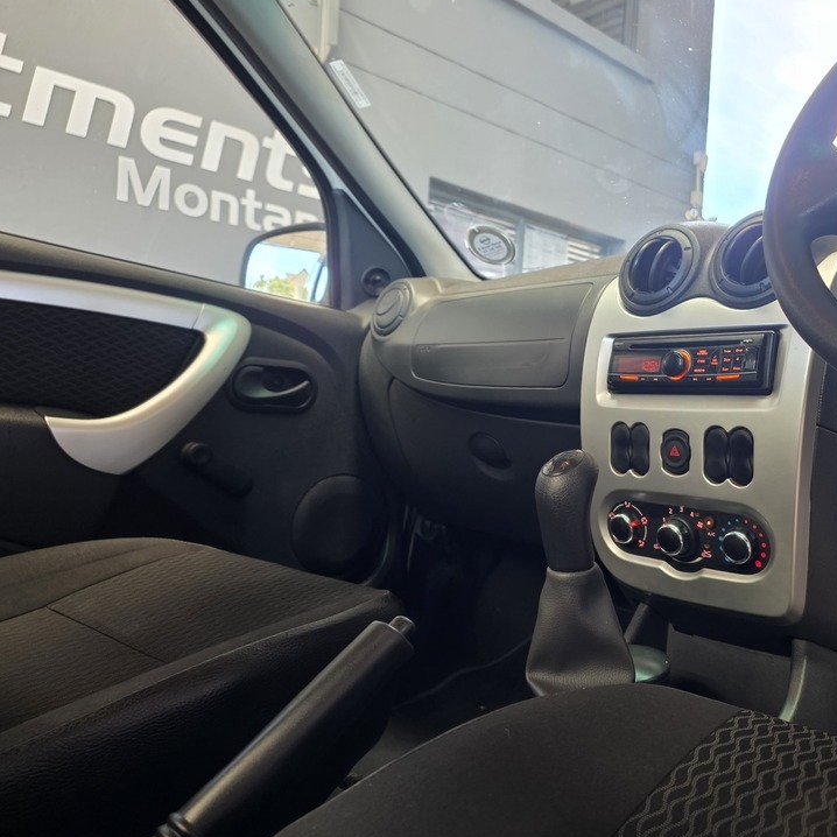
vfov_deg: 55.6
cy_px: 420
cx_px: 578
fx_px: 793
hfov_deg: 54.2
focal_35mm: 29
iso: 320
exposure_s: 1/100
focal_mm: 6.25
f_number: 1.7
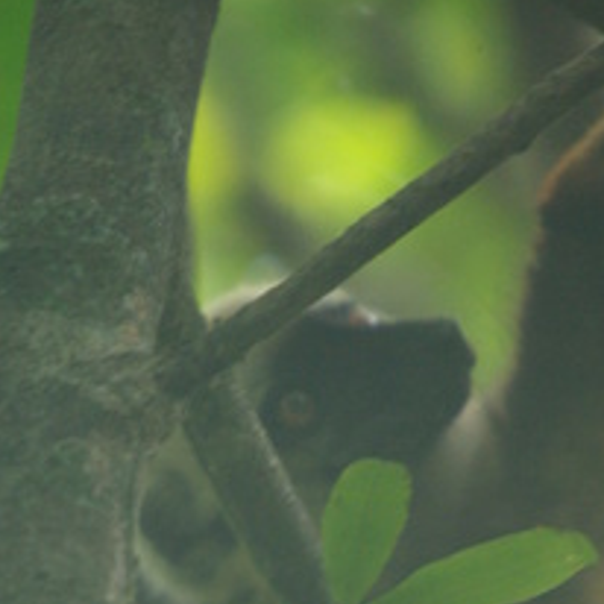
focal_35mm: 1487
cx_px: 372
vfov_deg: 1.2
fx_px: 29355
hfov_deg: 1.2
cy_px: 648
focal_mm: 500
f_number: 6.7
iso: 800
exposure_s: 1/60
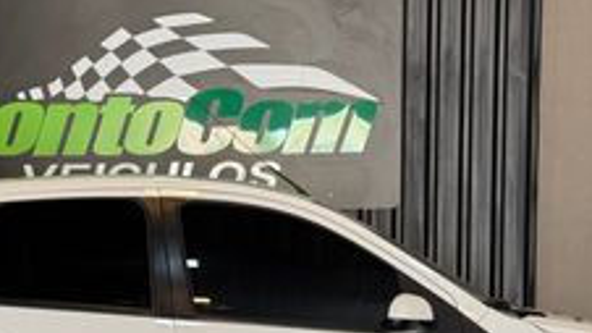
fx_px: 1711
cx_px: 257
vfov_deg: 10.9
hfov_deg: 19.6
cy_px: 414
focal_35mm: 109
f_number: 1.78
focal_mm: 6.76
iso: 50
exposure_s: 1/60
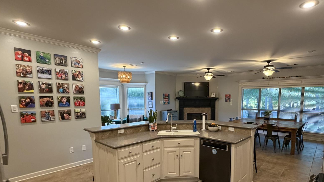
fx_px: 172
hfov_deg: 85.6
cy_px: 116
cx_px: 194
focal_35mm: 20
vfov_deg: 55.1
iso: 400
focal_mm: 2.22
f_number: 2.2
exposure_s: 1/60
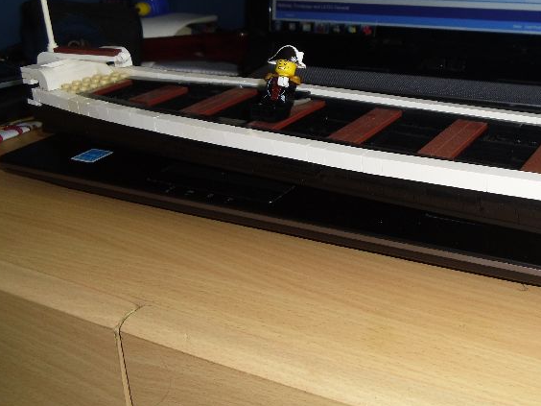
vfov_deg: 32.5
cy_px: 122
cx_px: 375
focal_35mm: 44
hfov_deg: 42.2
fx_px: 688
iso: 80
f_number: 3.3
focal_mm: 5.6
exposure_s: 1/45
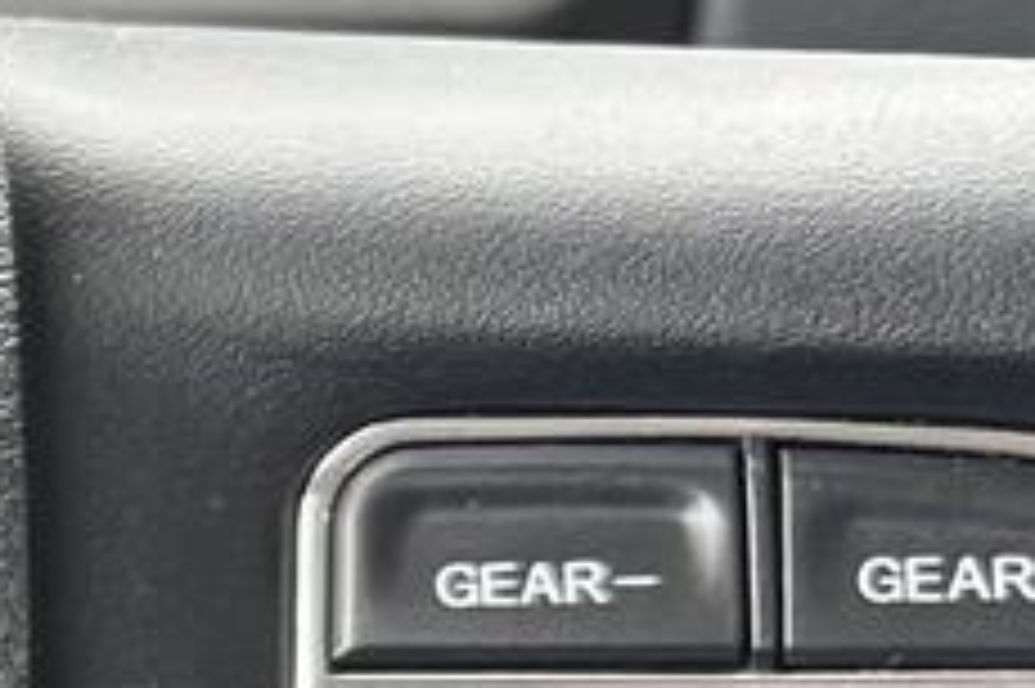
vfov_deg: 7.2
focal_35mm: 188
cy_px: 850
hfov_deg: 9.4
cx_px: -1678
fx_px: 5401
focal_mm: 5.96
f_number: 1.6
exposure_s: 1/60
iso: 160
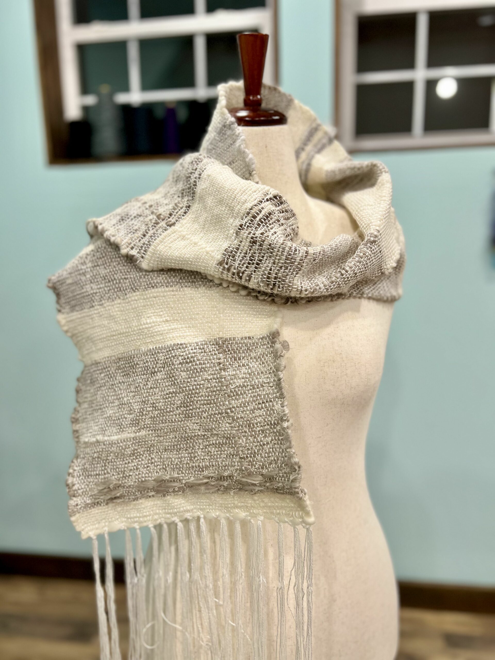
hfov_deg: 53.1
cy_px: 330
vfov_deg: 67.3
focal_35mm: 26
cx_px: 248
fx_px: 496
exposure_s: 1/60
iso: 80
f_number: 1.5
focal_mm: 5.7
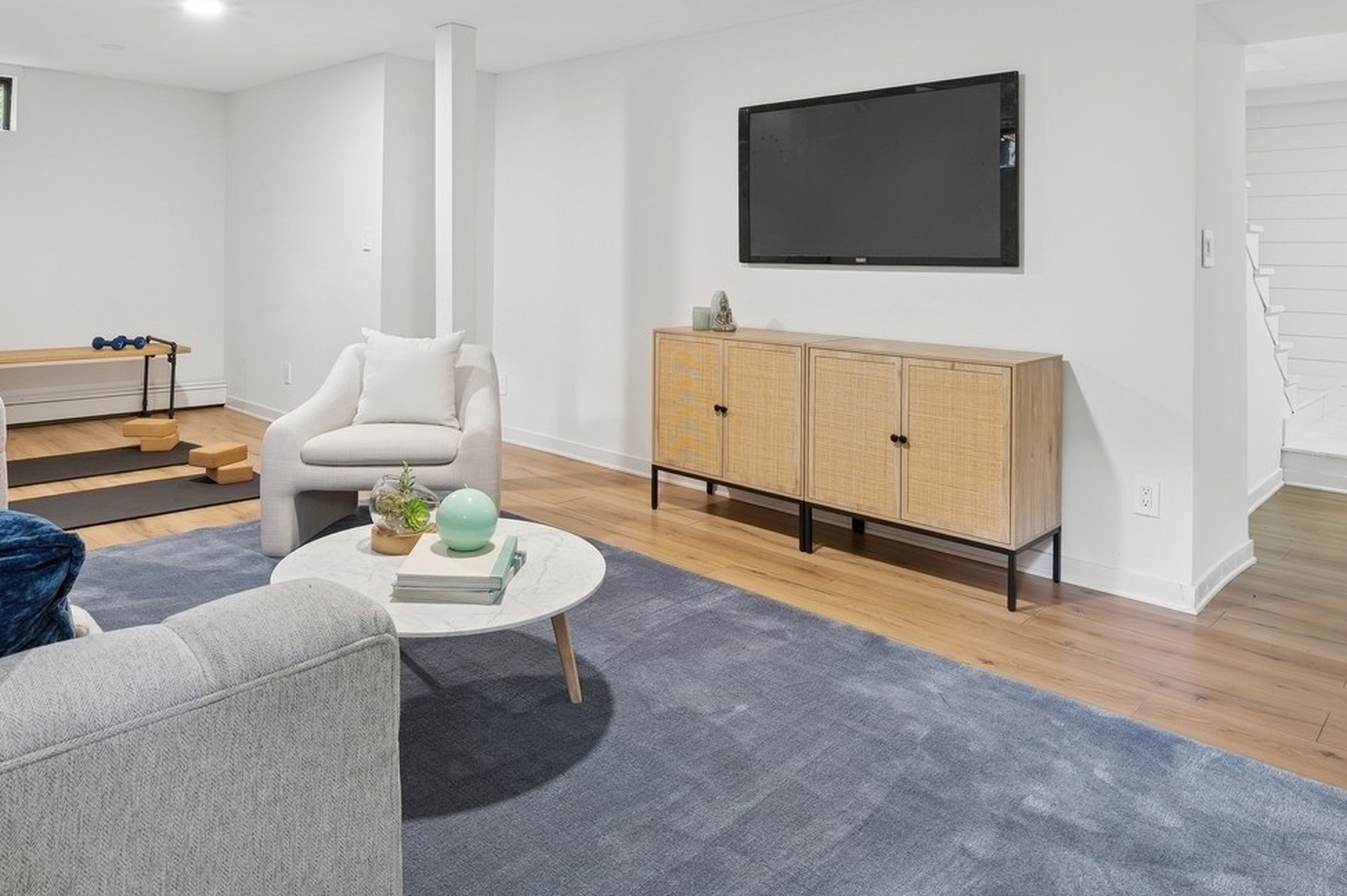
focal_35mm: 23
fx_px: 860
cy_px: 355
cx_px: 622
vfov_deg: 54.6
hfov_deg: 76.0
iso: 200
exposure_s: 1/1.67
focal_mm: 14
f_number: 11
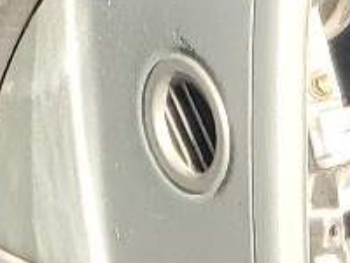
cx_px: 872
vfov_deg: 6.7
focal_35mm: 208
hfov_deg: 8.6
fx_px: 2103
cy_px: 696
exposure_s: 1/196
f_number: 1.5
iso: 50
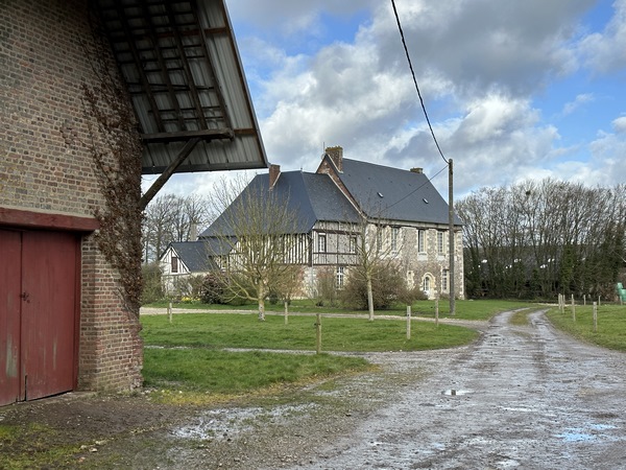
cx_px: 313
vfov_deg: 30.3
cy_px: 235
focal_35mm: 48
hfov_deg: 39.7
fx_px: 868
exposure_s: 1/2732
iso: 64
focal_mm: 6.86
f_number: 1.78
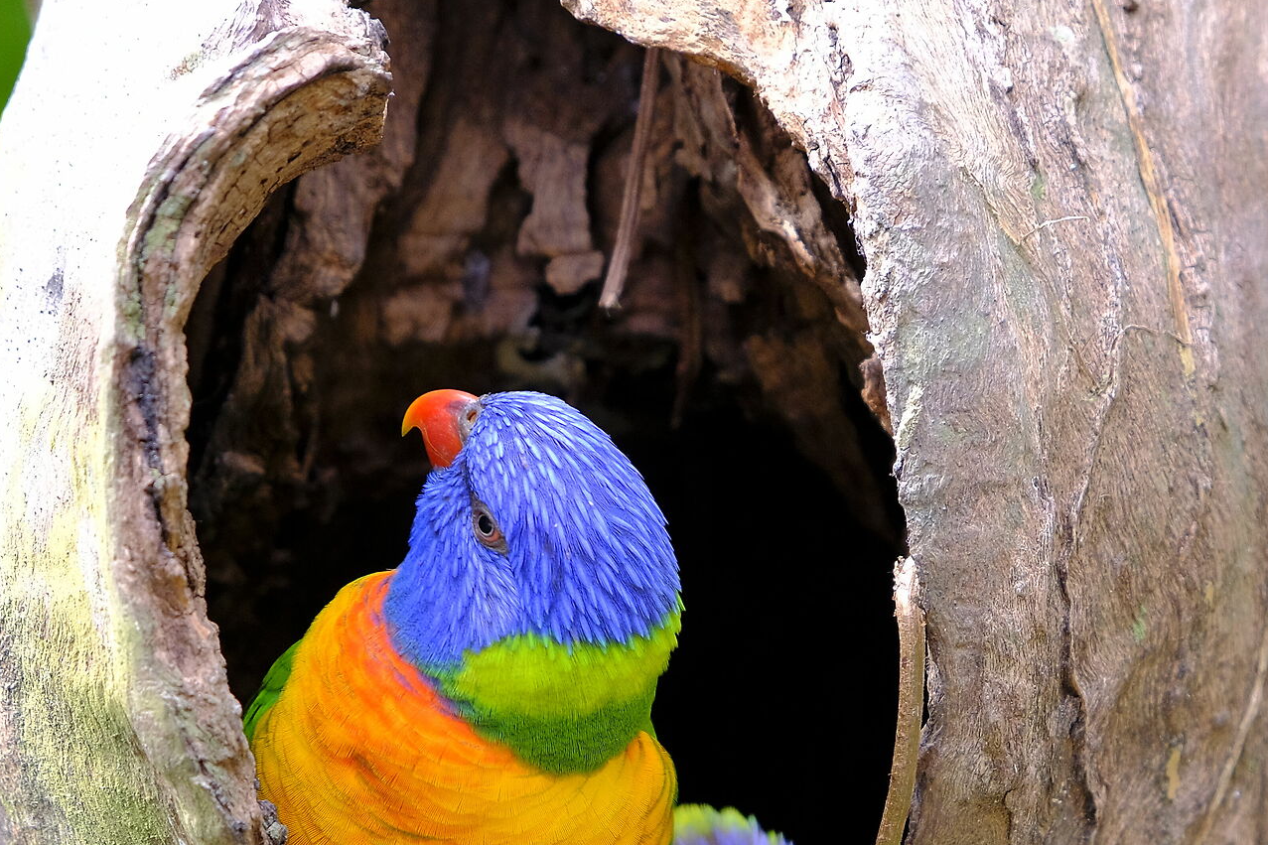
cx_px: 736
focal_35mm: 156
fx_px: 5494
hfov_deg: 13.2
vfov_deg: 8.8
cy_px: 751
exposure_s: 1/58
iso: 800
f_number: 4
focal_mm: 55
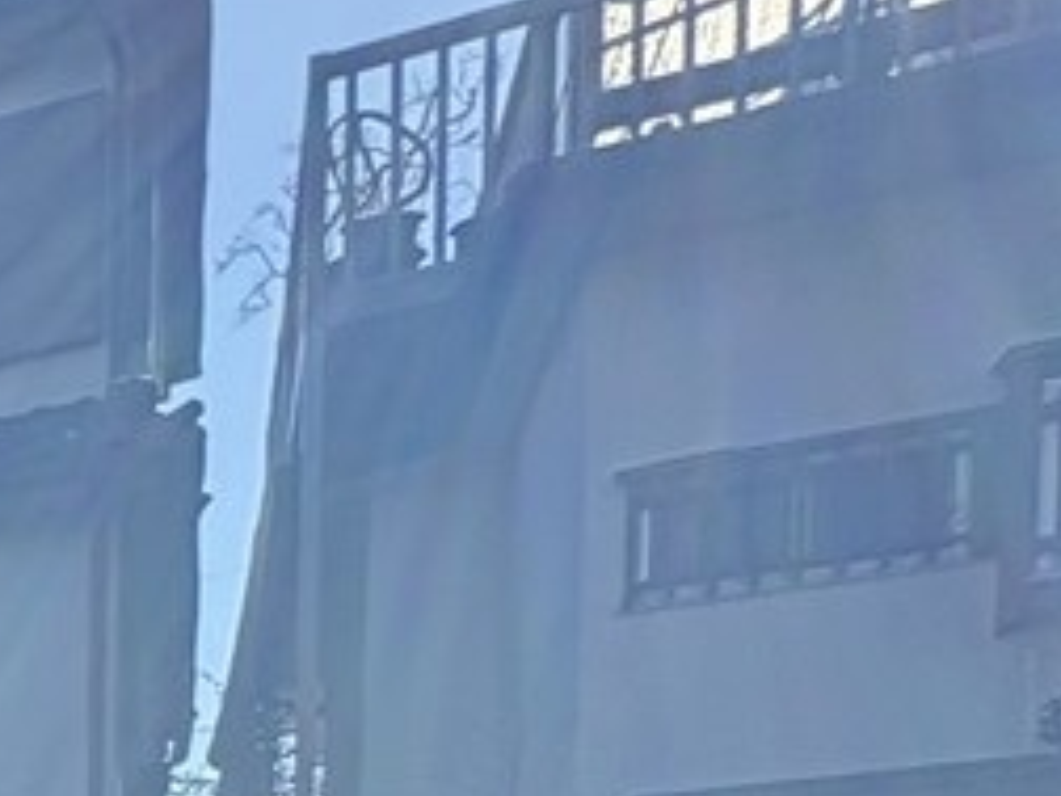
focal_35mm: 71
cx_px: -1617
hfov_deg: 14.3
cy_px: 1386
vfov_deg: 17.3
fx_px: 2176
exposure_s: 1/713
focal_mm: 2.22
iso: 64
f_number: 2.2
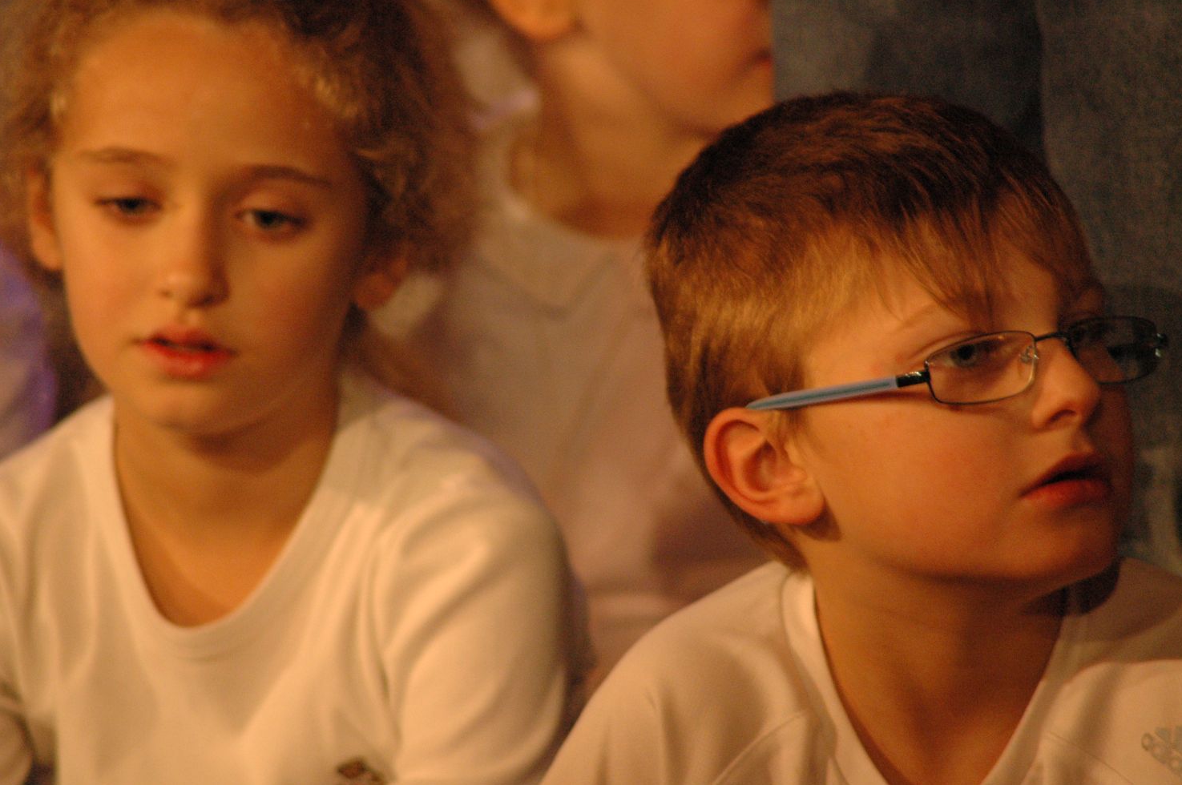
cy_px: 388
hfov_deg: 4.5
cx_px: 602
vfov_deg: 3.0
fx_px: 15054
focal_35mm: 459
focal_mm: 300
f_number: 5.6
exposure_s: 1/30
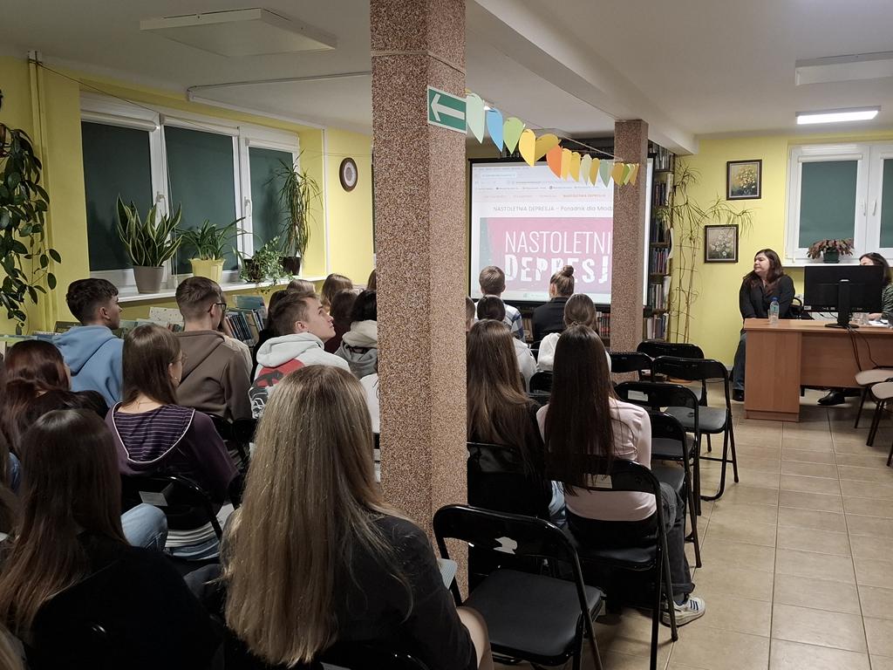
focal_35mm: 23
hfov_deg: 73.9
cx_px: 446
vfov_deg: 58.9
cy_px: 335
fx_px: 593
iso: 250
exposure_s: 1/100
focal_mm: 5.54
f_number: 1.8
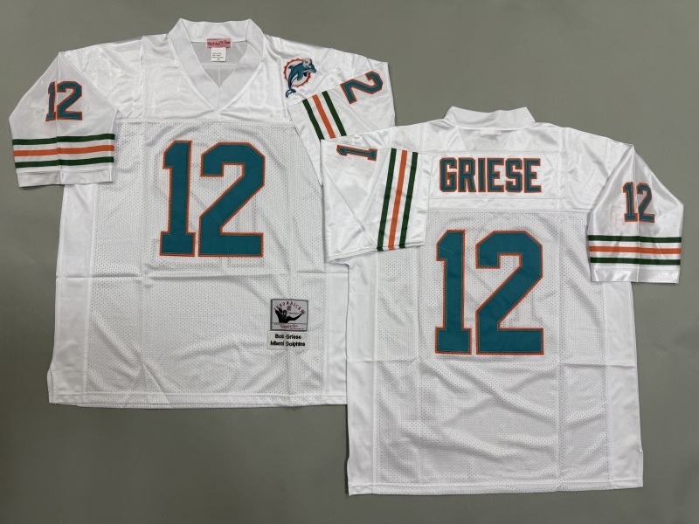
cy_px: 262
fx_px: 485
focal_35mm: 24
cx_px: 350
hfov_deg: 71.6
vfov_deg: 56.8
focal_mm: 6.76
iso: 125
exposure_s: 1/100
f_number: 1.78
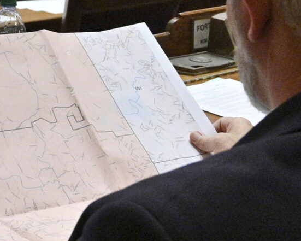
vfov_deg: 11.1
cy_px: -5
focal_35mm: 137
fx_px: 1222
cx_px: -74
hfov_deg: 13.6
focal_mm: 31.5
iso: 6400
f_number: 5
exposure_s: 1/250
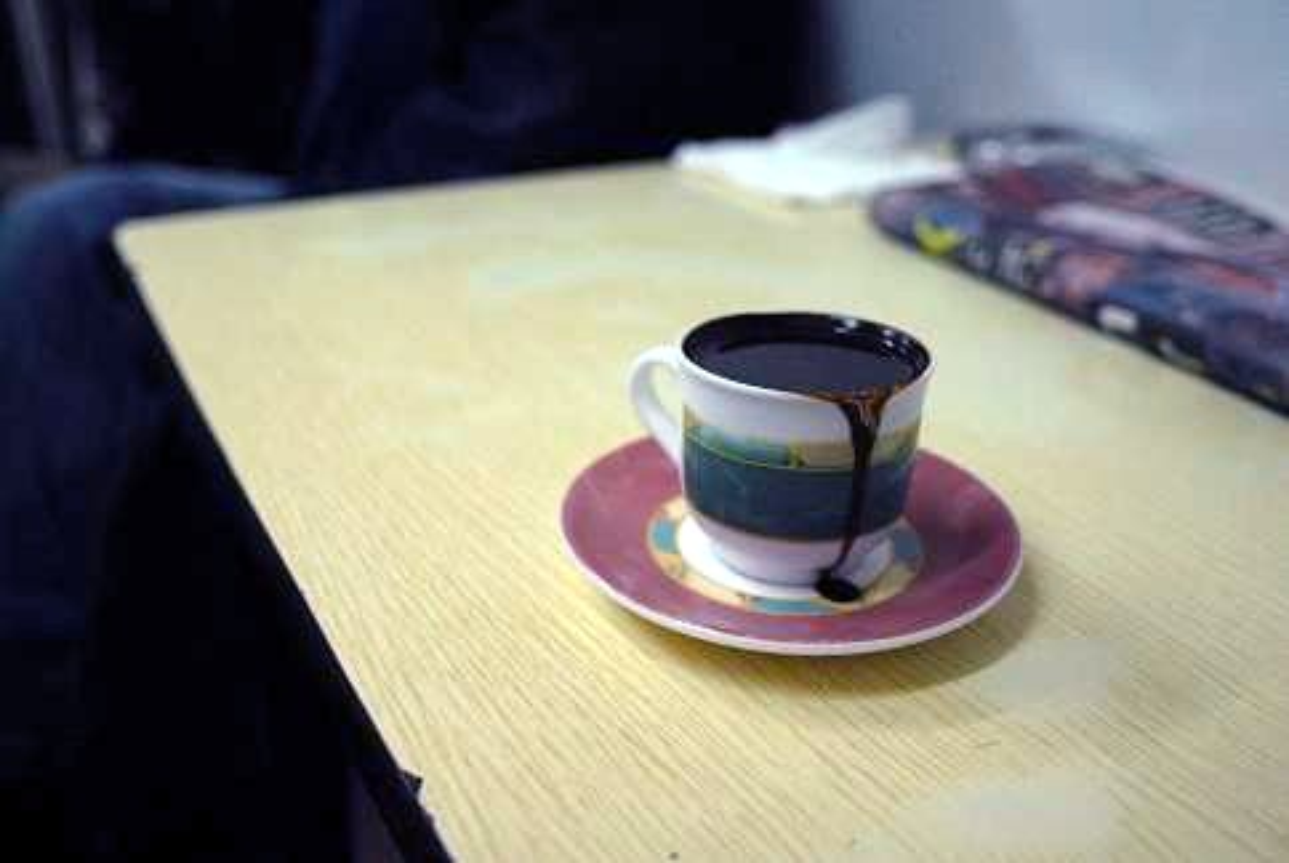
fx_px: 1075
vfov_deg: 43.7
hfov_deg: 61.9
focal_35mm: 30
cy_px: 432
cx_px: 644
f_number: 2.8
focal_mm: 20
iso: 800
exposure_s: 1/125
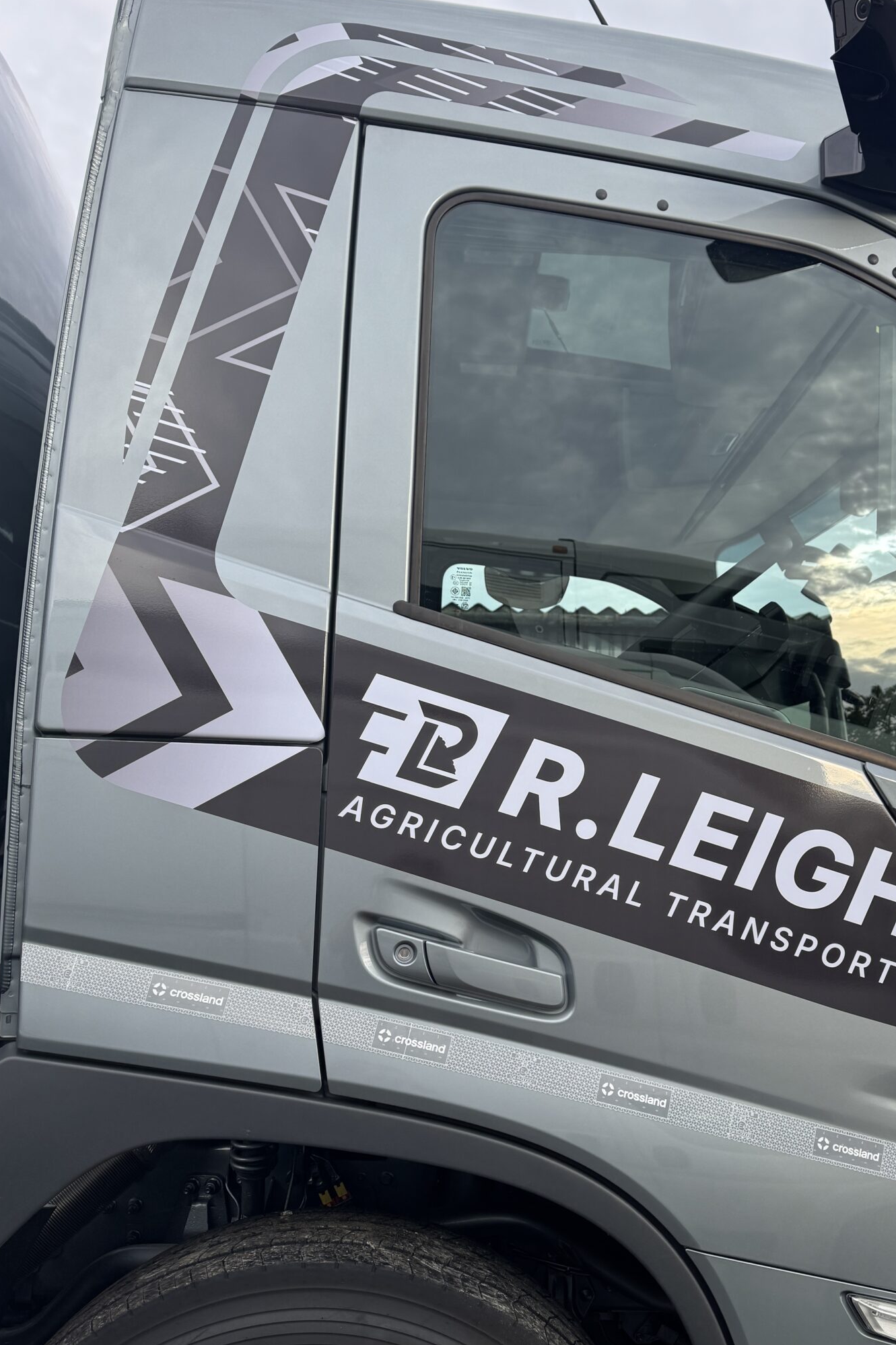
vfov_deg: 58.6
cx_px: 556
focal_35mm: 32
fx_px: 1195
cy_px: 739
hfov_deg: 40.8
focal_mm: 6.76
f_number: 1.78
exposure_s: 1/853
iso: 80
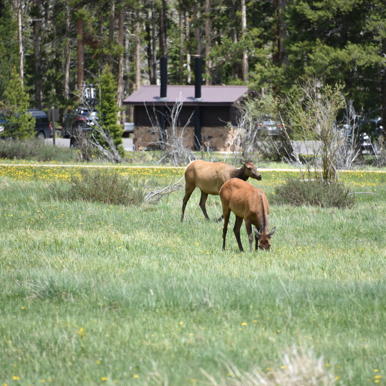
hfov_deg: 4.4
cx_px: 212
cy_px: 193
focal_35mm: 397
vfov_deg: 4.4
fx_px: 5008
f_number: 5.6
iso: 220
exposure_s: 1/640
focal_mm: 300
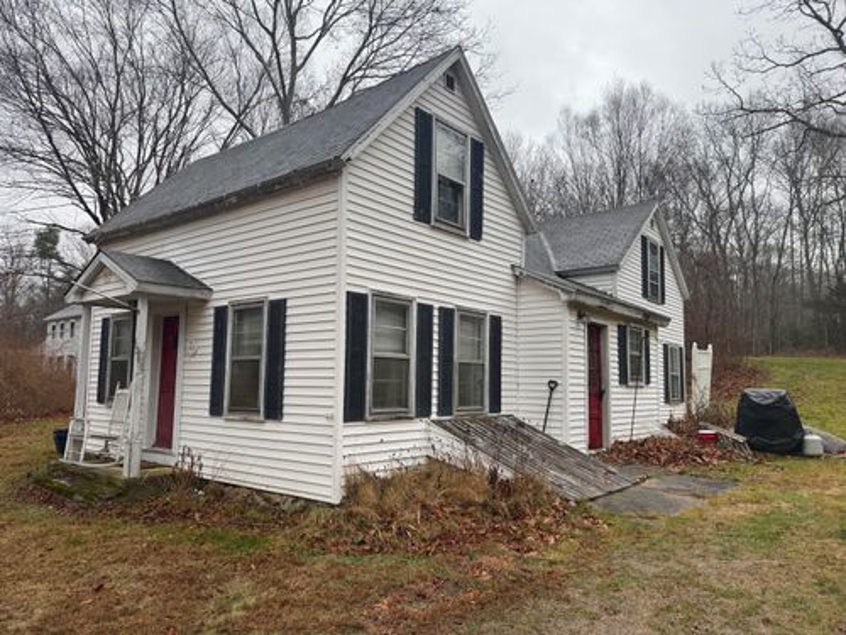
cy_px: 318
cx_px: 423
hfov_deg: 71.6
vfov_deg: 56.8
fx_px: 587
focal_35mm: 24
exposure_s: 1/237
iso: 64
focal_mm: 6.76
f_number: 1.78
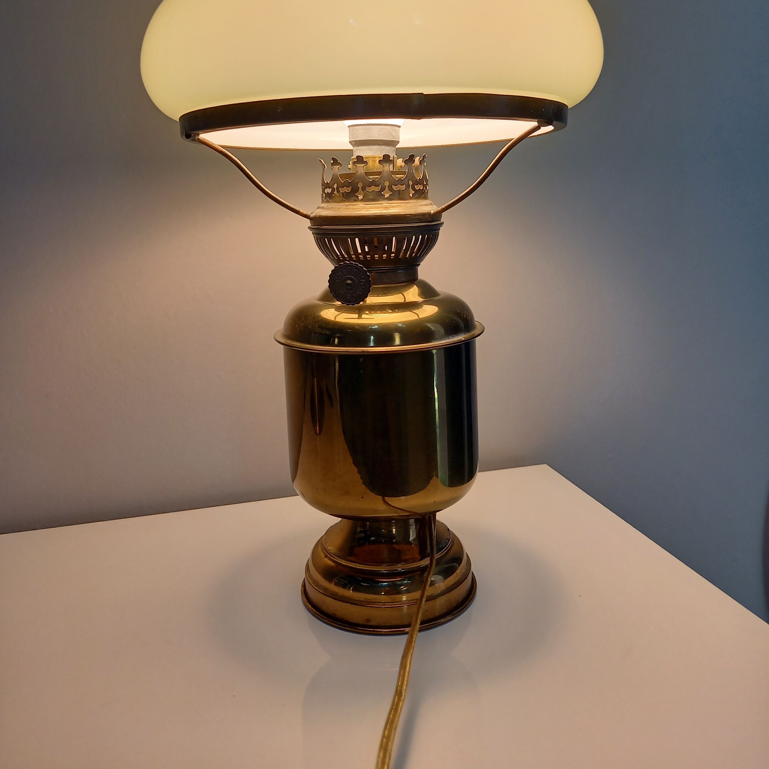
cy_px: 275
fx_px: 754
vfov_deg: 53.3
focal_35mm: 30
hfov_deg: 54.0
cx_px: 380
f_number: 1.8
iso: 100
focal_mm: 4.65
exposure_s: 1/100
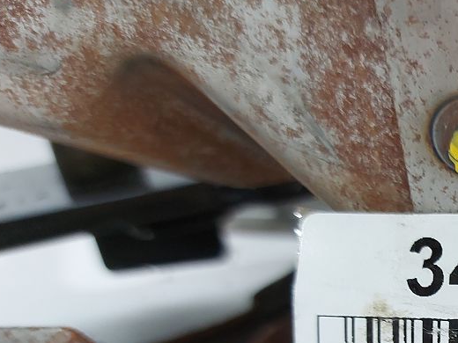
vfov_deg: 21.6
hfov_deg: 27.0
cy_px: 390
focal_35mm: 64
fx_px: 847
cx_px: 541
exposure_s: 1/50
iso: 80
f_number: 1.8
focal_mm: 5.23
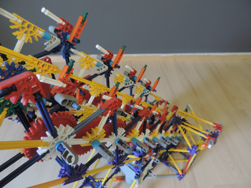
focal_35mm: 24
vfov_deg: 56.8
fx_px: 174
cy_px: 94
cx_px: 126
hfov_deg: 71.6
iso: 400
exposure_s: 1/15
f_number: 3
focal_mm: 4.3
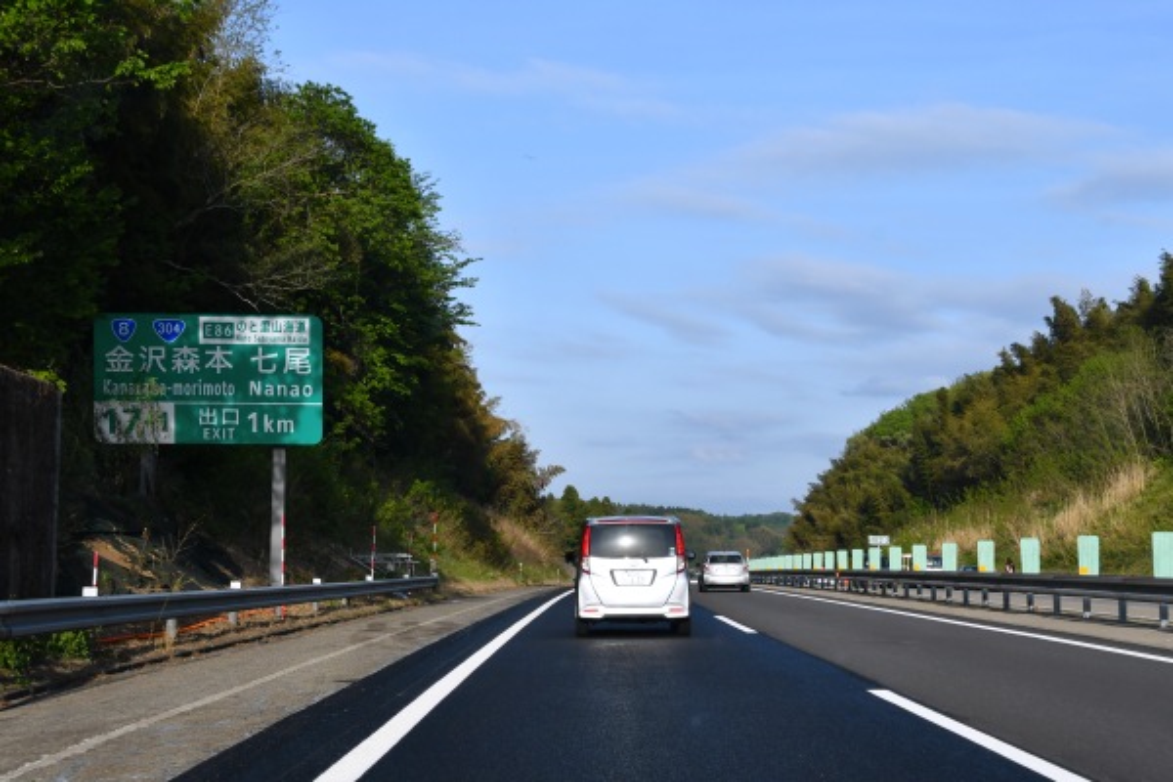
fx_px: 1499
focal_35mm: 46
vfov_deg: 29.2
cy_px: 391
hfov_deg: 42.7
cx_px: 586
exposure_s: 1/400
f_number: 10
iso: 400
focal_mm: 31
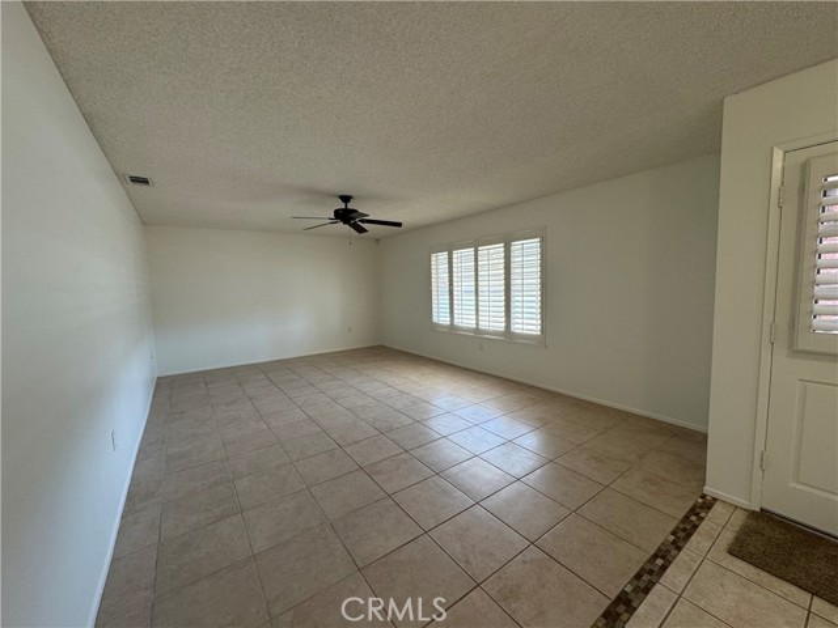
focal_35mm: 14
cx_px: 419
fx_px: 339
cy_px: 314
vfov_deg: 85.7
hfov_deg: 102.1
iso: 200
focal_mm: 2.22
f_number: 2.2
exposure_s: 1/120
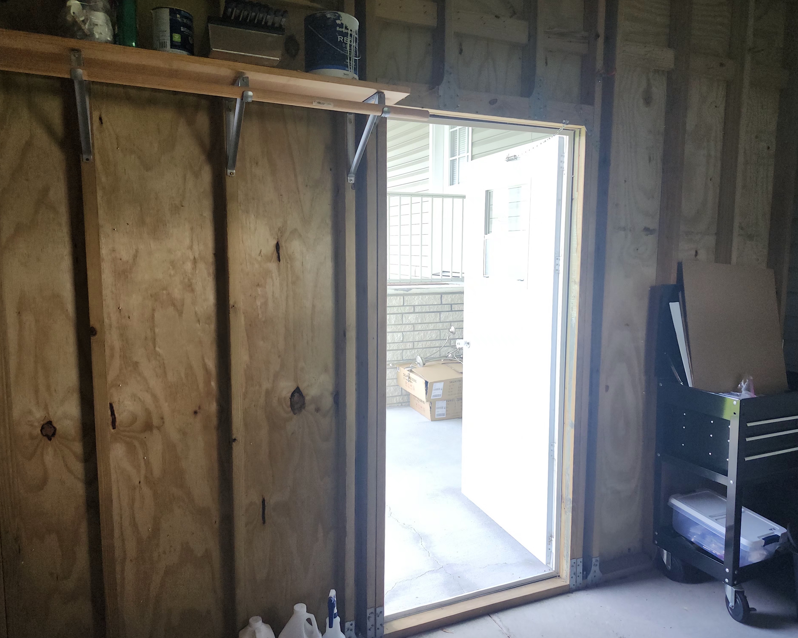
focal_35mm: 24
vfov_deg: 58.8
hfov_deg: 70.3
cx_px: 402
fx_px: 567
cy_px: 319
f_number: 1.8
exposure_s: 1/180
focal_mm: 5.54
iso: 160
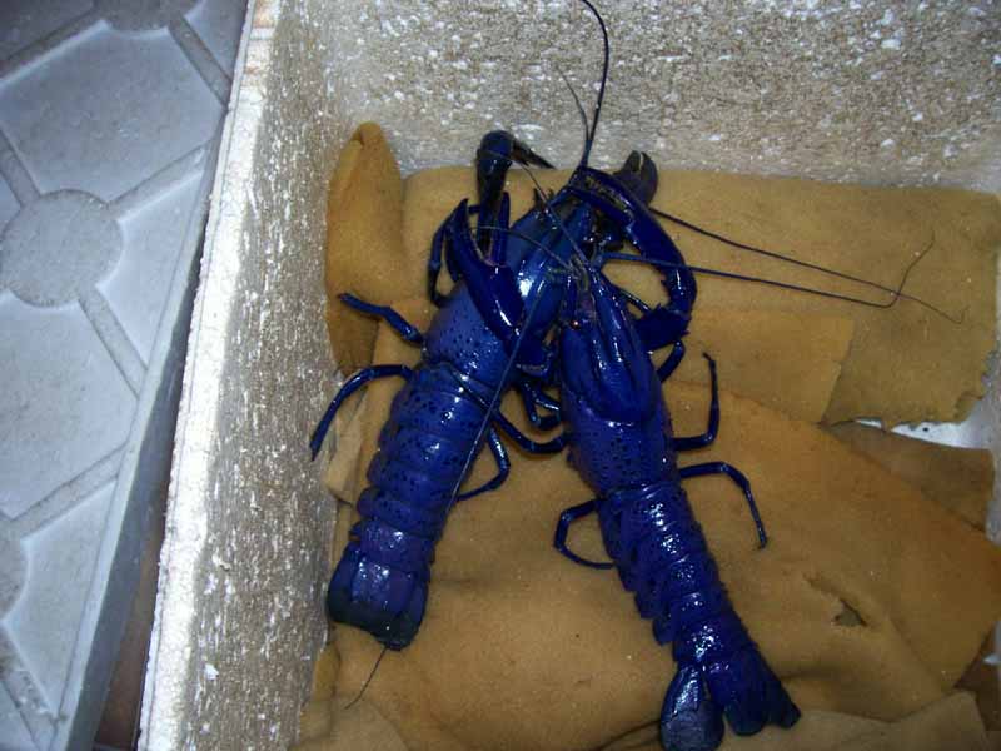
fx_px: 983
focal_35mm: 34
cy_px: 376
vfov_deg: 41.8
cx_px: 500
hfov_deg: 54.0
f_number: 2.7
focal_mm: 5.6
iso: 80
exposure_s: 1/64
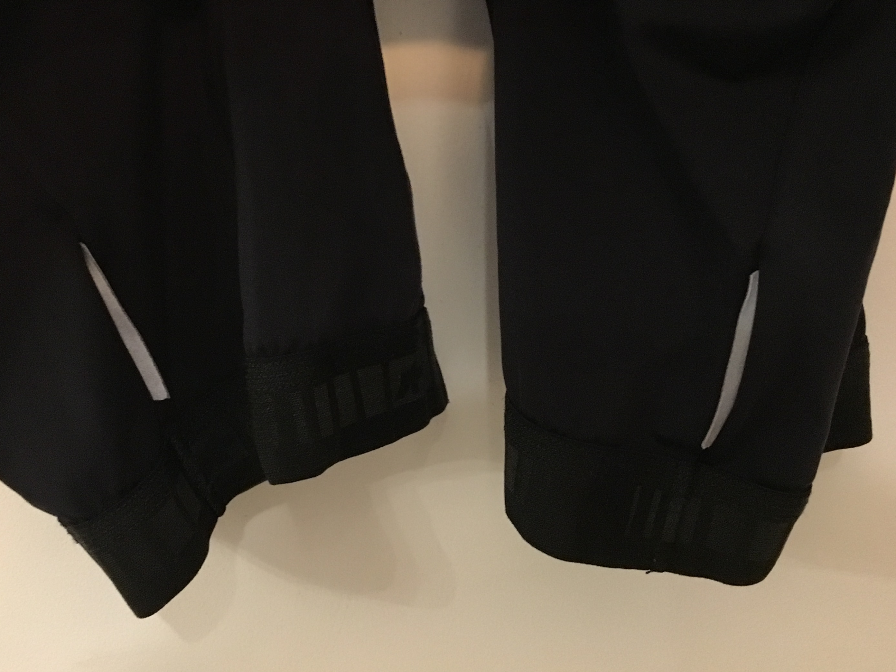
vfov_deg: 33.9
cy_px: 195
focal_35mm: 42
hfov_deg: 44.8
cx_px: 433
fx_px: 1087
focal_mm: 4.15
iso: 320
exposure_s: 1/17
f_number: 2.2
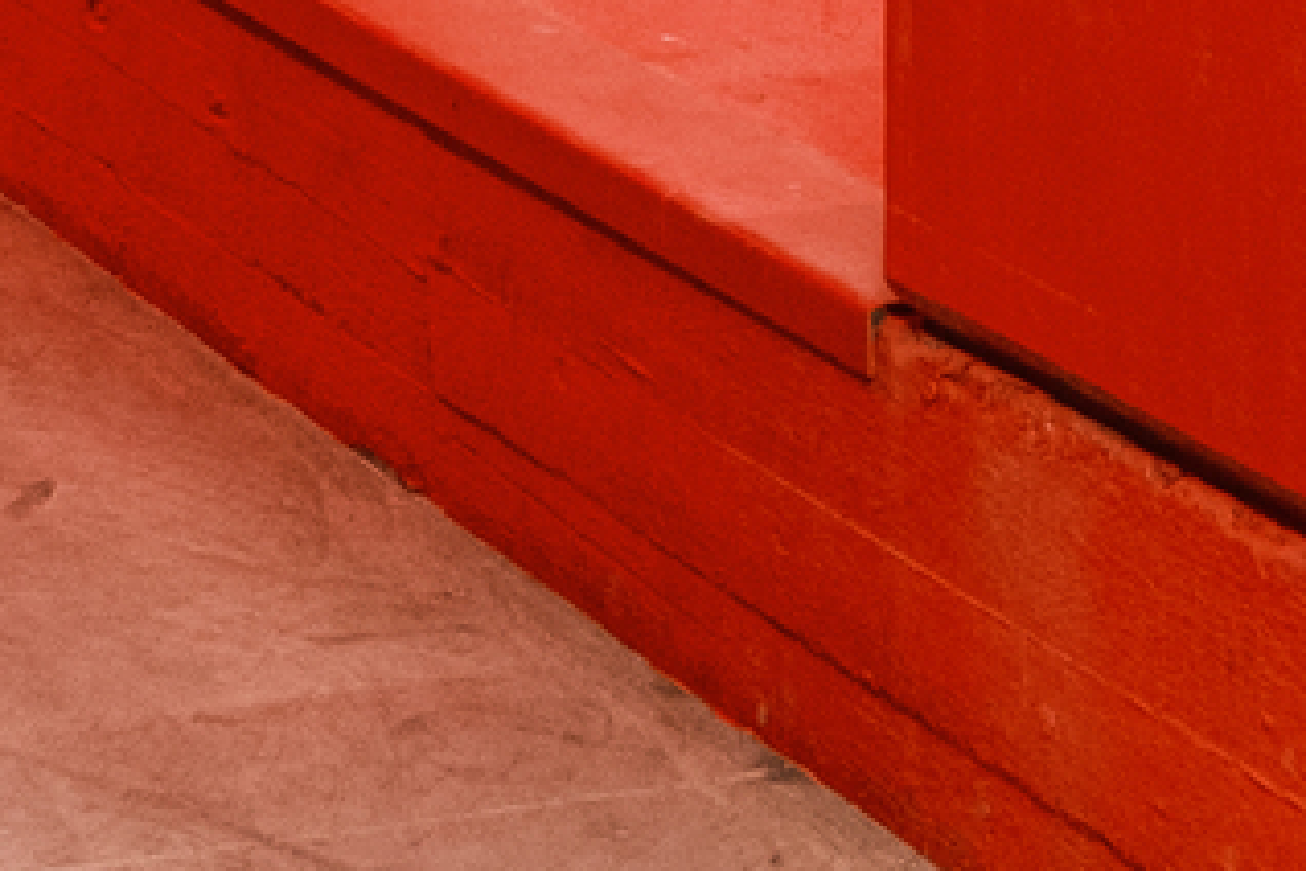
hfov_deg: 12.0
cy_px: -1419
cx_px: 8
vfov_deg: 7.4
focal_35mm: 170
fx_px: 6167
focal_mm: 18
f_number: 3.6
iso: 1250
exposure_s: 1/40
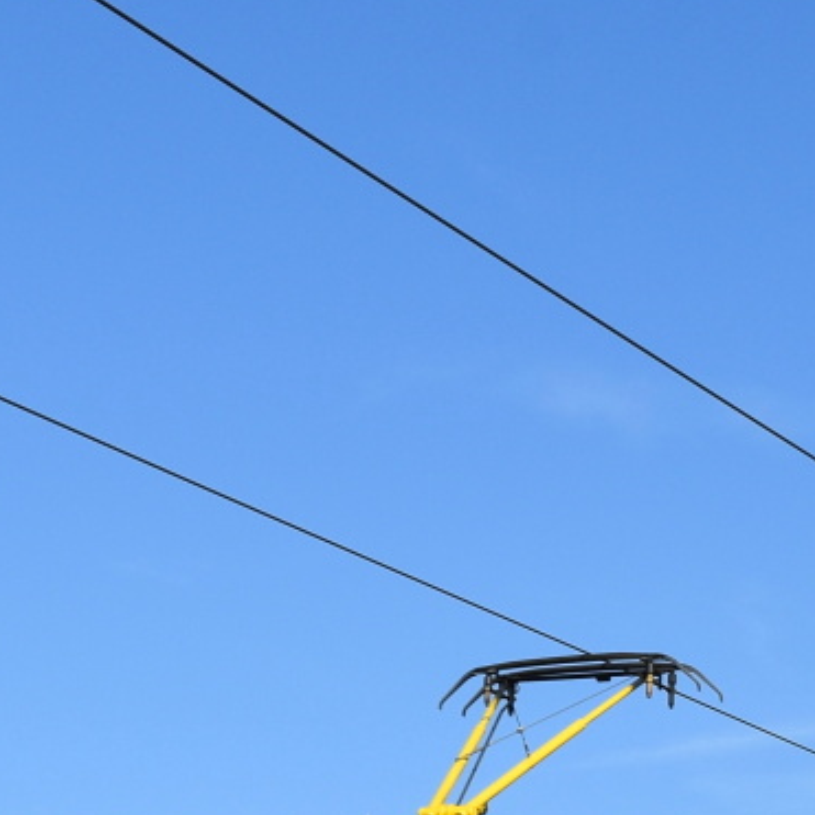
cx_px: 729
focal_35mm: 133
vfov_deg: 12.8
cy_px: 971
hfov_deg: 13.0
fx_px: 3543
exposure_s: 1/500
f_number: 11
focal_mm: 26
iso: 200
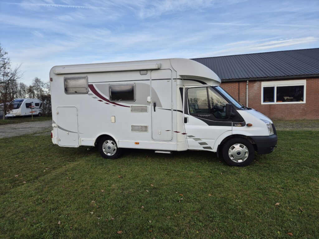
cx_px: 160
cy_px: 120
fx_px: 212
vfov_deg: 58.9
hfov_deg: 73.9
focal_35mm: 23
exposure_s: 1/648
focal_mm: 5.4
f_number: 1.8
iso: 25
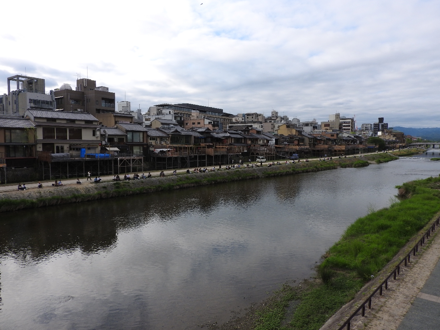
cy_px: 165
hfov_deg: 71.6
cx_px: 220
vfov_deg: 56.8
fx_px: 305
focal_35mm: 24
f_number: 3.3
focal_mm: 4.3
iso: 100
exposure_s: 1/1600
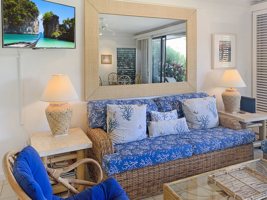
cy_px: 96
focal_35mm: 27
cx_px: 133
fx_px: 208
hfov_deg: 65.3
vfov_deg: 51.3
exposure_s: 1/60
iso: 50
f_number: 1.8
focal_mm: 4.25
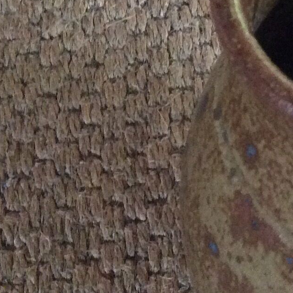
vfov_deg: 15.0
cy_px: 119
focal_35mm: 116
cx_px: 360
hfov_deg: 14.5
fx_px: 1111
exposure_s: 1/17
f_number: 2.4
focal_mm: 3.3
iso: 320
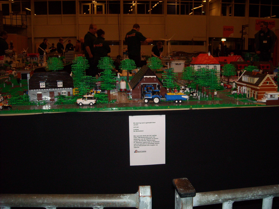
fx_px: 282
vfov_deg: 40.7
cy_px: 104
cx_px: 140
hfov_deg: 52.6
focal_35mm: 35
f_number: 2.8
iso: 200
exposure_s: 1/60
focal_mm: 5.7
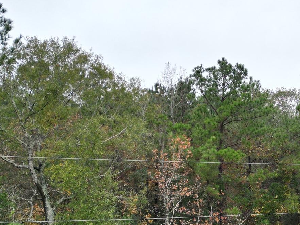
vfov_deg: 26.0
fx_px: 485
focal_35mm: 56
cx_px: 305
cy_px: 145
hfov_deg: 31.6
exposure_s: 1/640
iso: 100
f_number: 1.7
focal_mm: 6.72
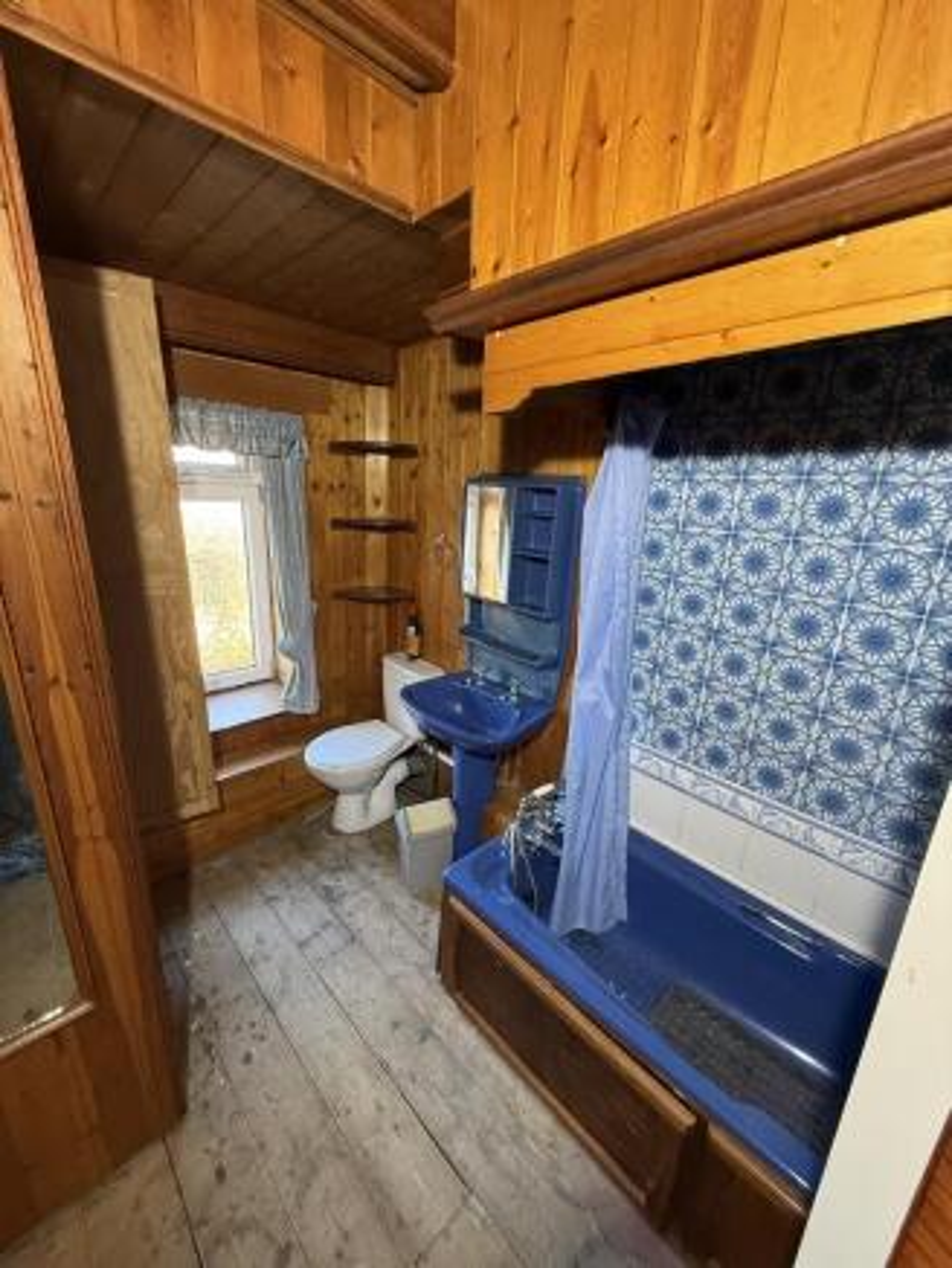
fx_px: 513
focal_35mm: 14
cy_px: 634
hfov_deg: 85.7
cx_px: 476
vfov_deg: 102.0
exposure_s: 1/60
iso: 400
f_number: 2.2
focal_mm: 2.22
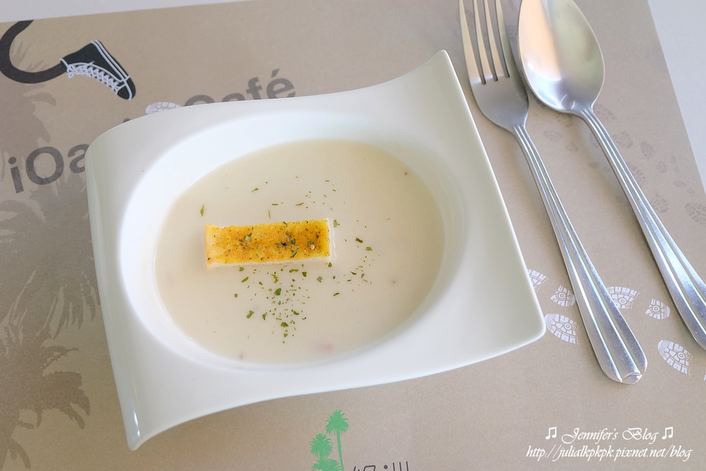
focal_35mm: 36
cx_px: 353
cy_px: 236
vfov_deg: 36.9
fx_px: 706
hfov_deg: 53.1
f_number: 4.2
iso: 400
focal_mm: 24.3
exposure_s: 1/25
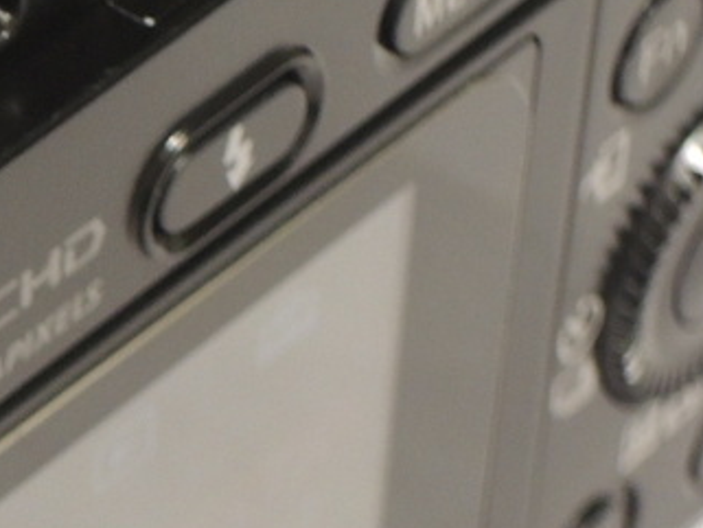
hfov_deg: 6.7
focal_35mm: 288
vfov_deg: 5.1
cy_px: 624
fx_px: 5851
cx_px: -585
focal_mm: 13.8
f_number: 4.7
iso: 400
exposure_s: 1/50
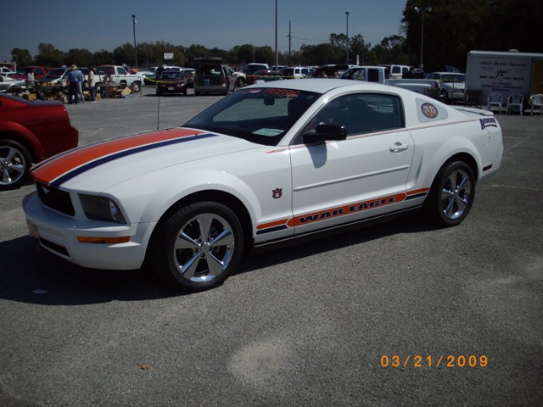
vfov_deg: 38.7
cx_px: 272
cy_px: 204
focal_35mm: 37
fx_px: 580
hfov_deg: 50.1
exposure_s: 1/1000
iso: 80
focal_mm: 6.2
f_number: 5.6
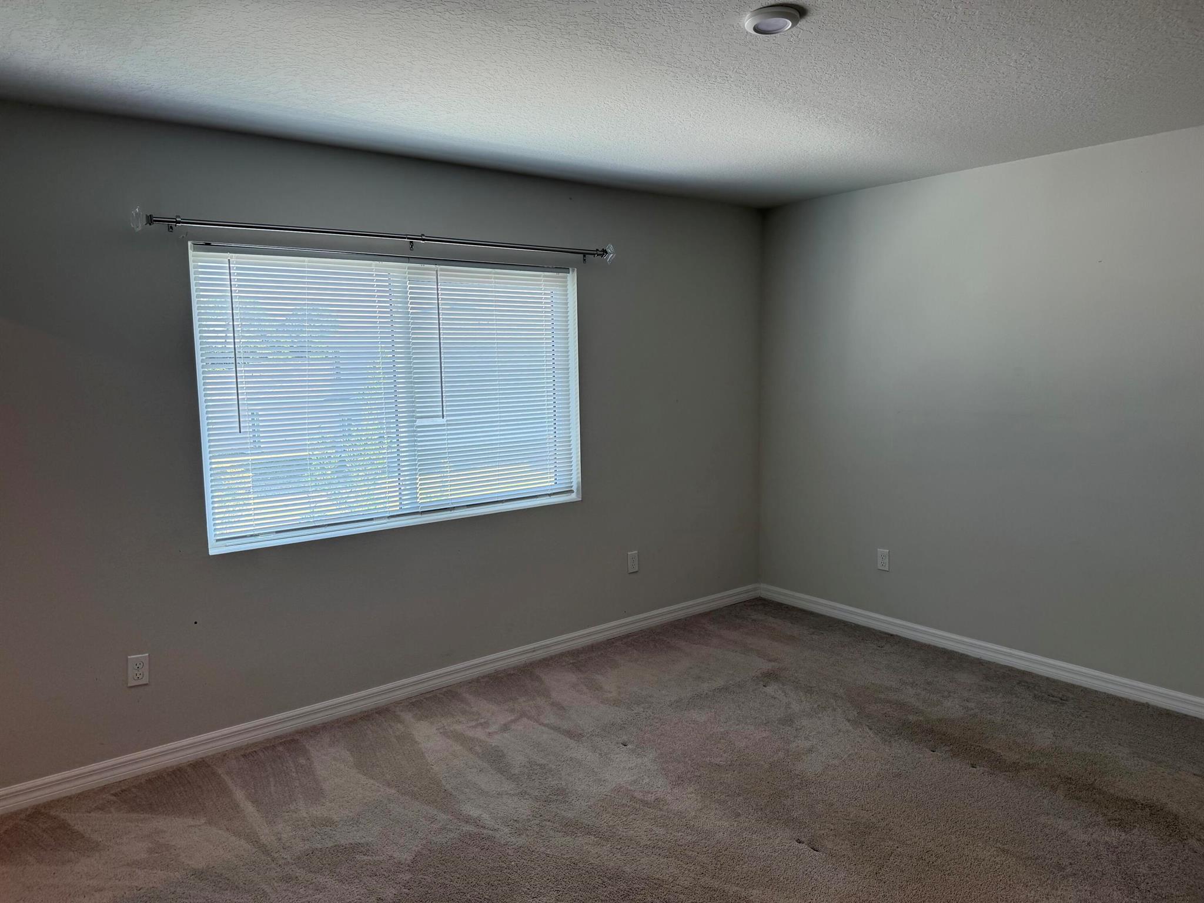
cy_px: 452
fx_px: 835
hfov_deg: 71.6
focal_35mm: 24
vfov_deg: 56.8
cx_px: 602
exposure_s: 1/237
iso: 125
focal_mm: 6.76
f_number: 1.78
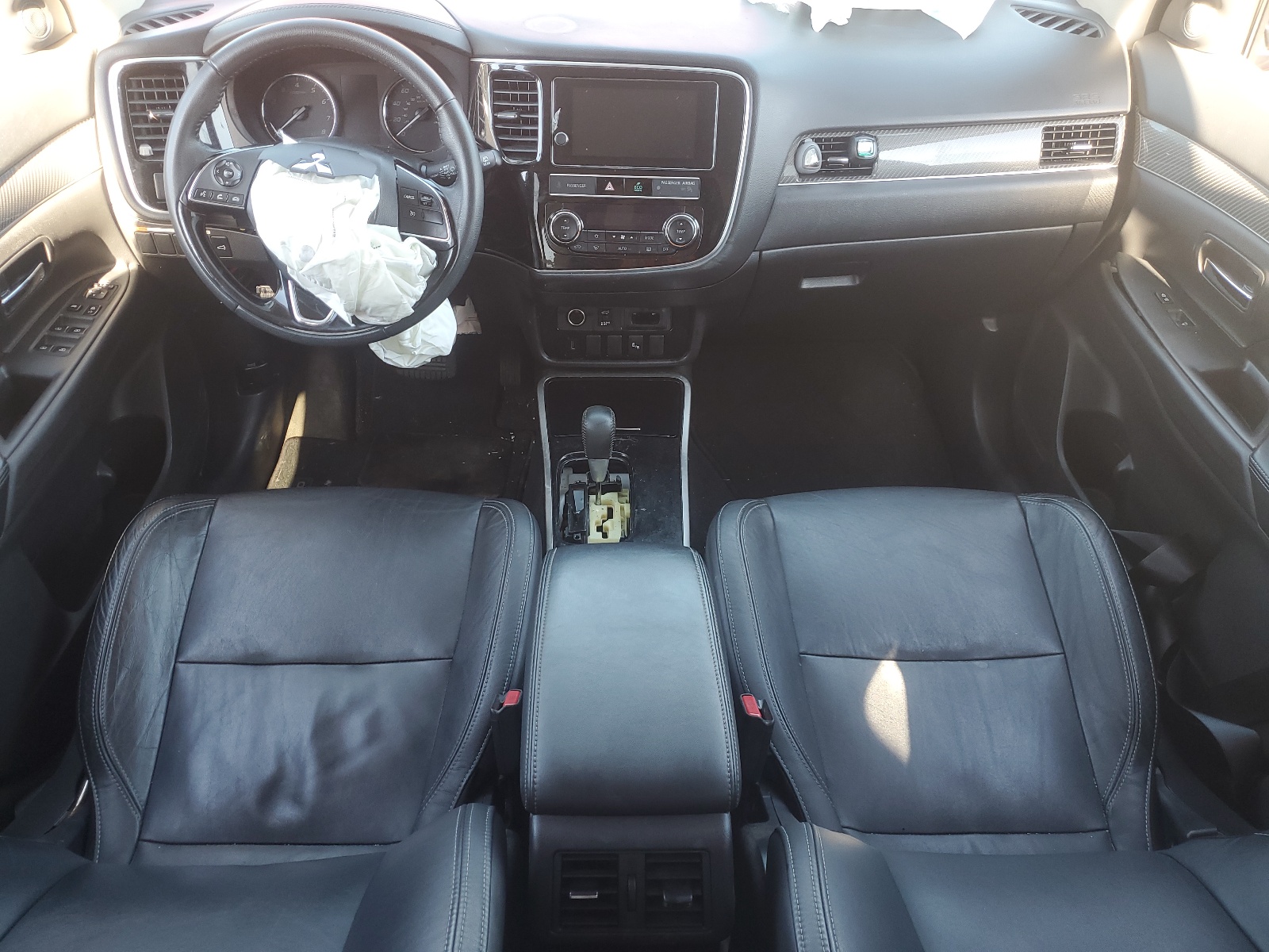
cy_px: 476
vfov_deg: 53.1
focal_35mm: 26
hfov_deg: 67.3
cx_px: 634
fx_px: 953
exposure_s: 1/60.2
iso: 57
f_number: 1.5
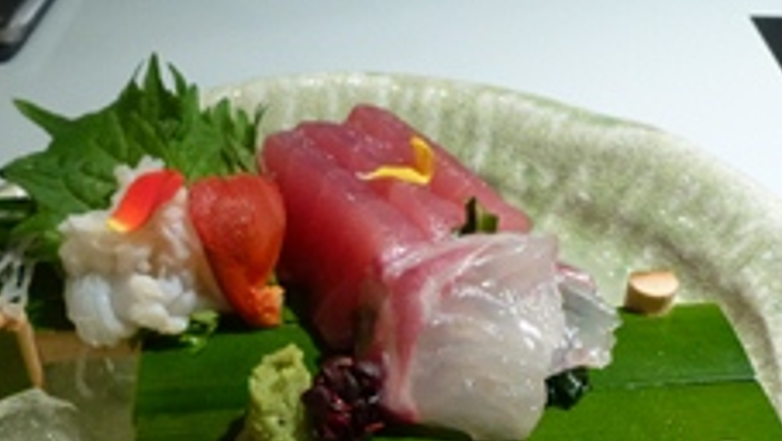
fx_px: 871
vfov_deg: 27.0
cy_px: 427
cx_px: 448
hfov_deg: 48.2
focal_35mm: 42
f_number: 3.1
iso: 640
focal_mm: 4.5
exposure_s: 1/8
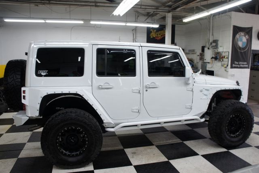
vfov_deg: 47.9
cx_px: 130
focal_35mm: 27
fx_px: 194
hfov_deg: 67.4
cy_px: 86
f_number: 3.5
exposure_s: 1/30
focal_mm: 18
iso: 200
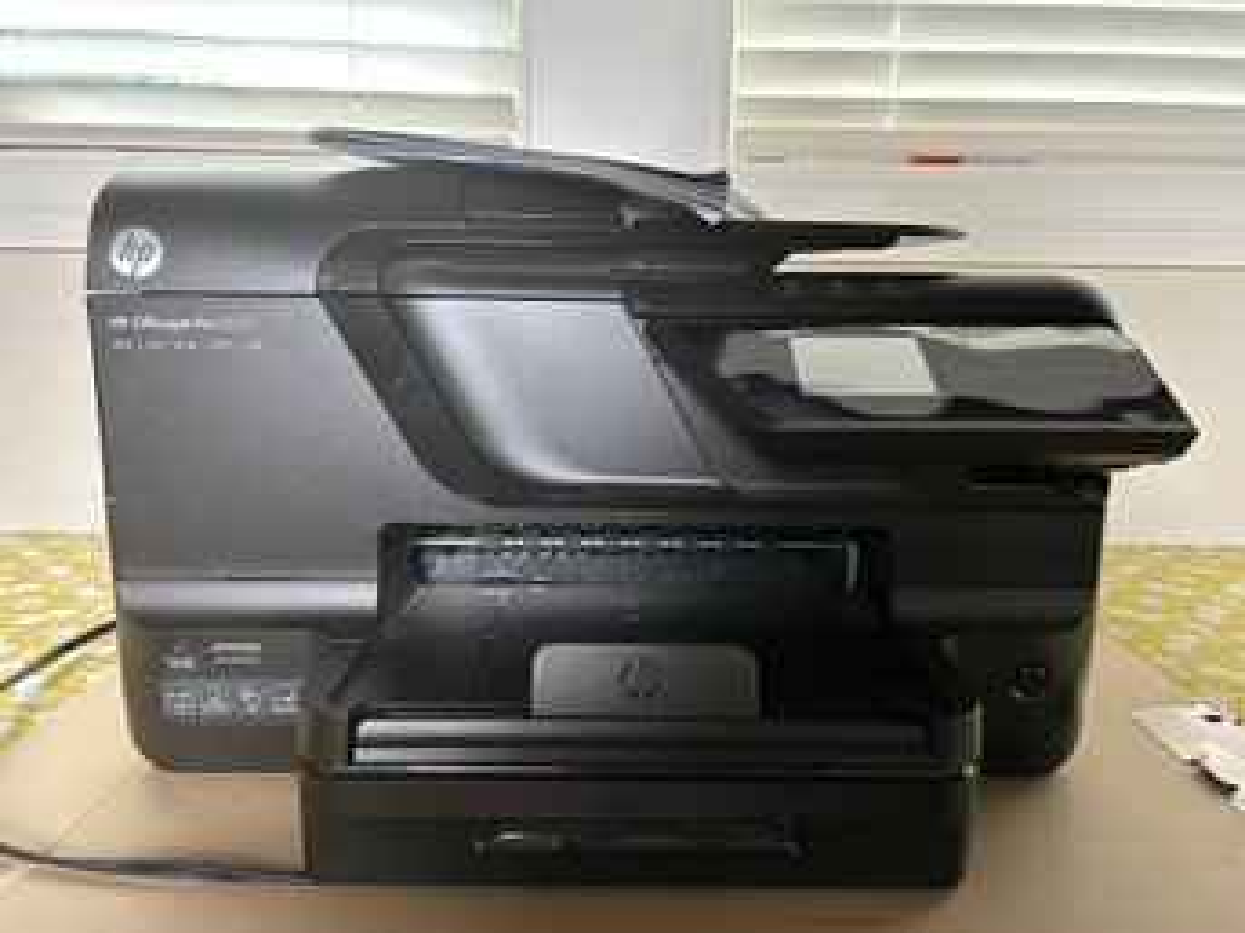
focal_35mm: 26
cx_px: 622
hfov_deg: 67.3
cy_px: 466
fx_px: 935
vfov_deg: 53.0
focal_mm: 5.7
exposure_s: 1/60
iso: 400
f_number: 1.5
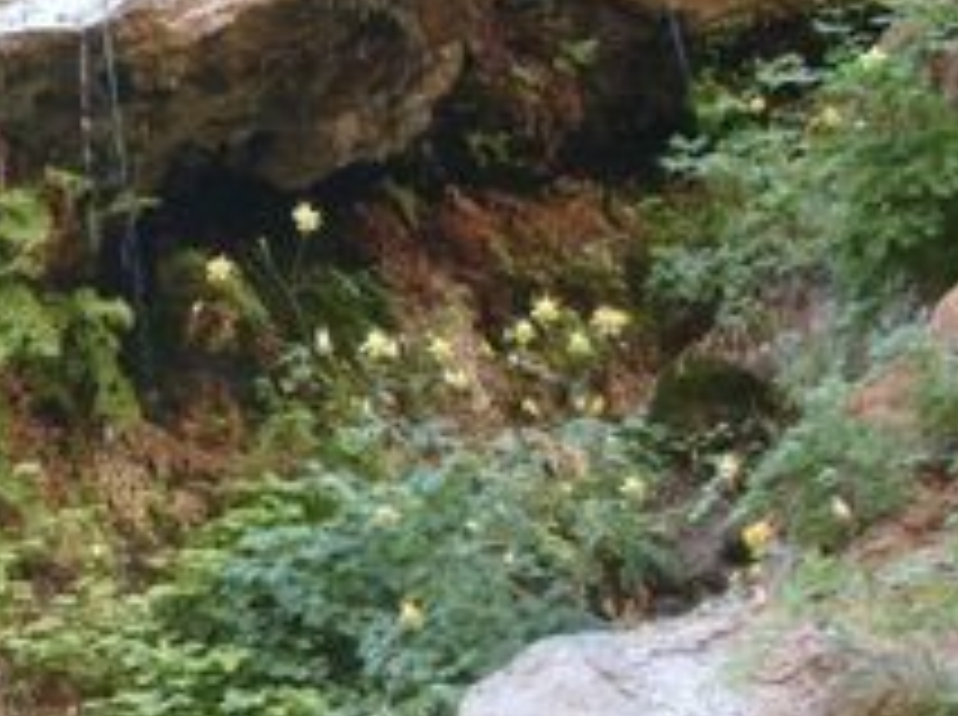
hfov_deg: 12.6
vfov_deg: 9.6
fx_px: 4227
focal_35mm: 153
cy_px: 563
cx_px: -160
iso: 160
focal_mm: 10.3
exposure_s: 1/60
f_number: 3.6
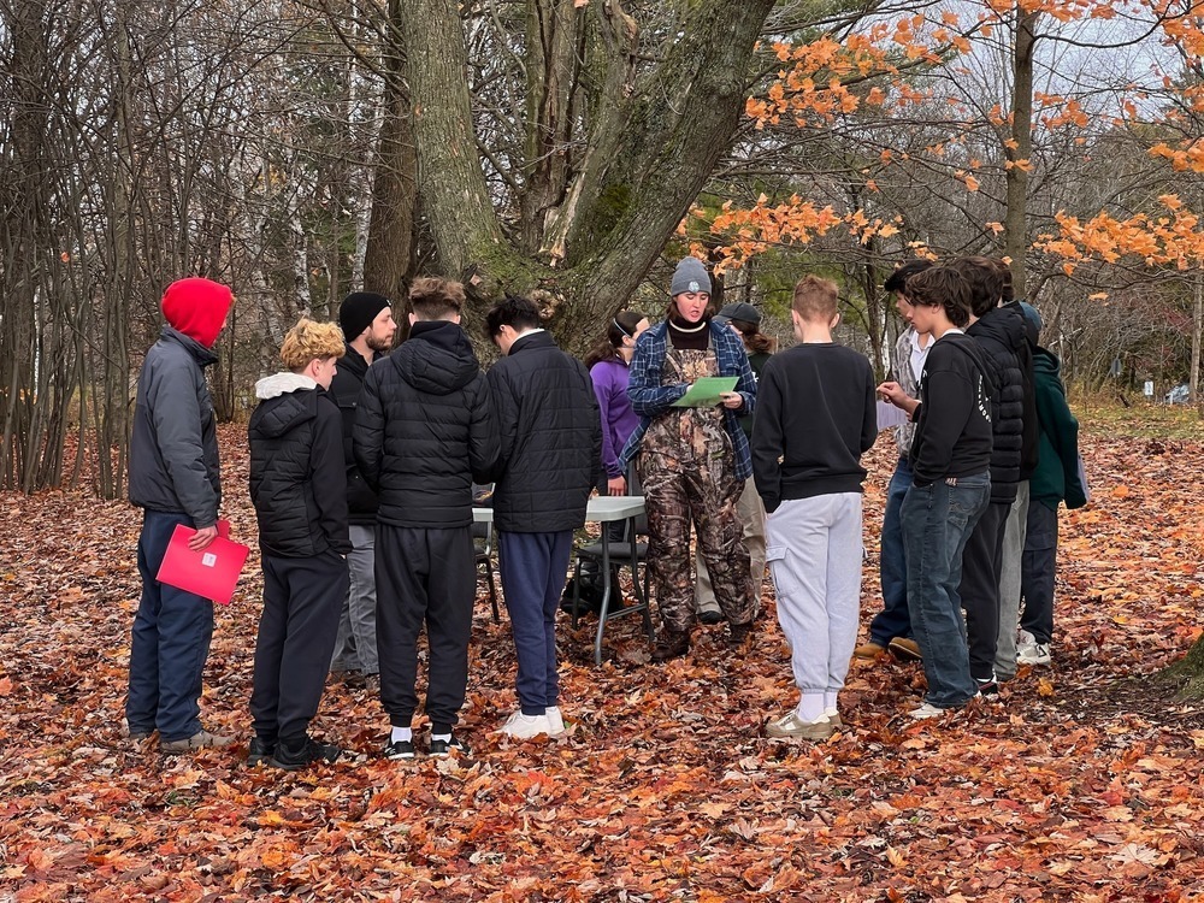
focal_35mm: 77
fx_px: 2678
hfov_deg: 25.3
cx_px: 602
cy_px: 452
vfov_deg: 19.1
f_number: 2.8
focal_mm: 9
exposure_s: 1/99
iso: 125
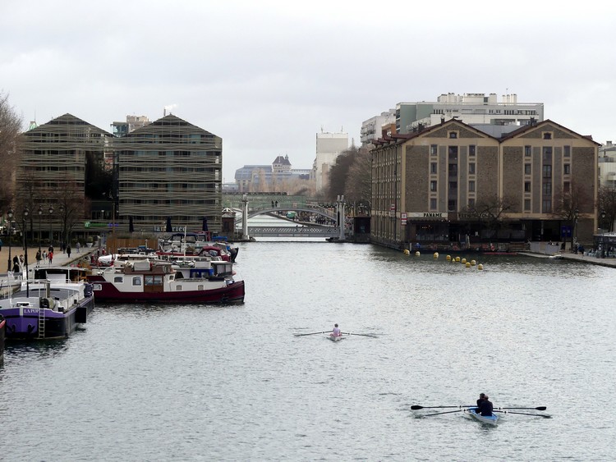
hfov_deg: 18.0
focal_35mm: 109
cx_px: 308
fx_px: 1940
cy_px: 231
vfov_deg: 13.6
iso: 100
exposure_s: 1/500
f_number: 4
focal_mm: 19.6
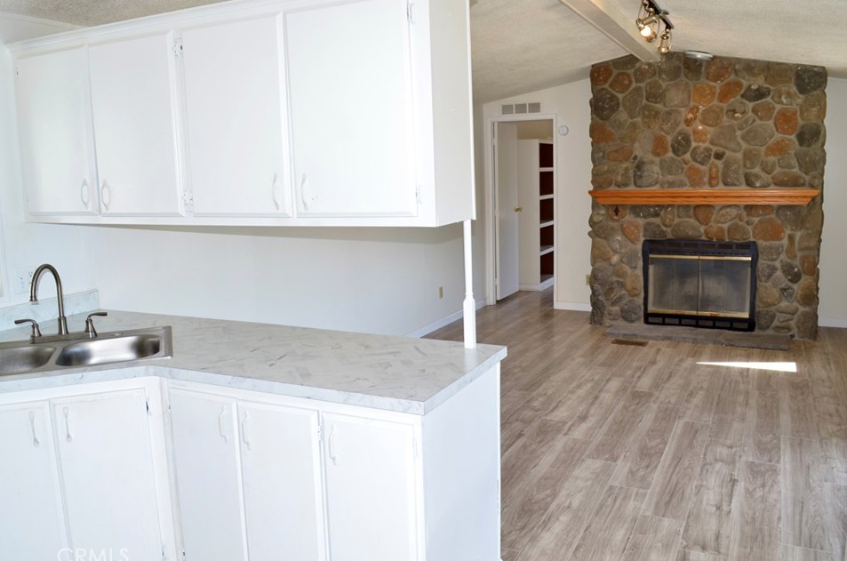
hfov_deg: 63.8
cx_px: 420
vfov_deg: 44.8
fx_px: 681
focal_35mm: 29
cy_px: 268
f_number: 6.3
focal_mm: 18
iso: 200
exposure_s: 1/60
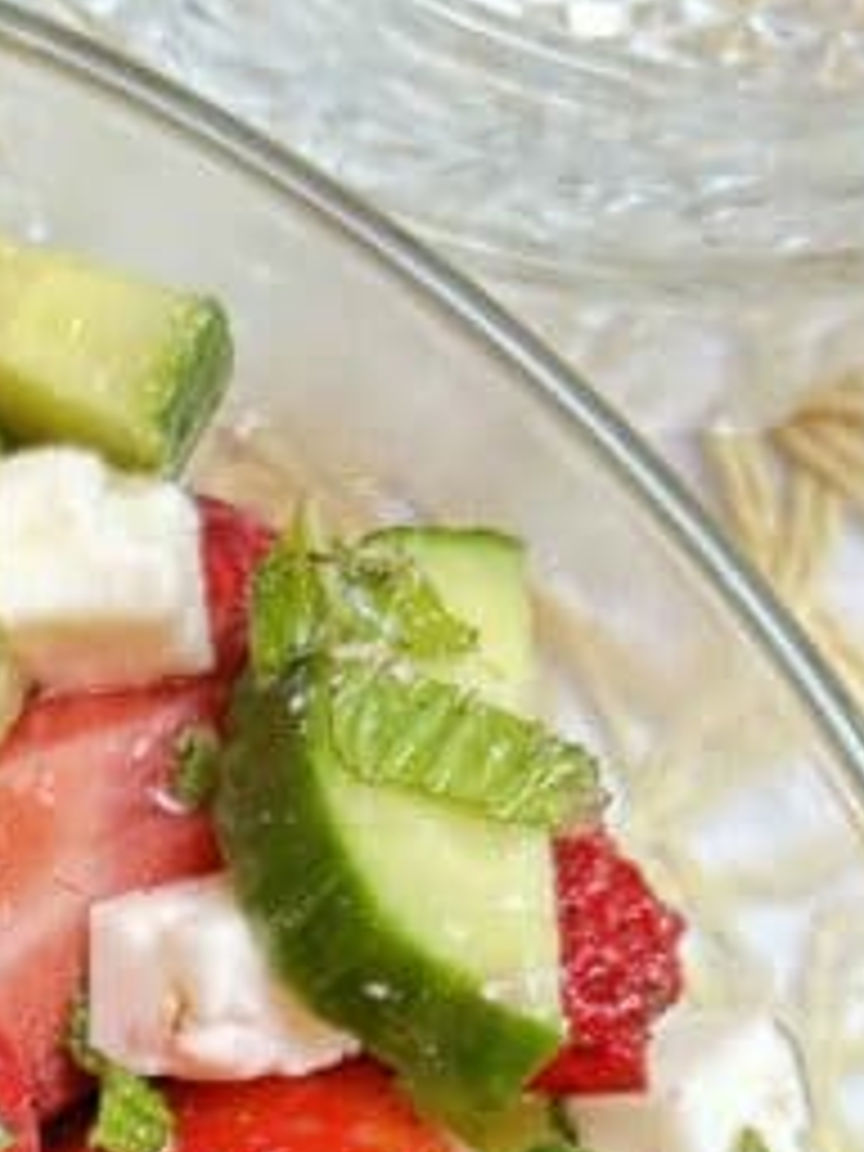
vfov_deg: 17.3
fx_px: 3461
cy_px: 1652
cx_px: -666
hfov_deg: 13.0
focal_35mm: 104
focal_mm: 5.96
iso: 250
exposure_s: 1/60
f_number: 1.6
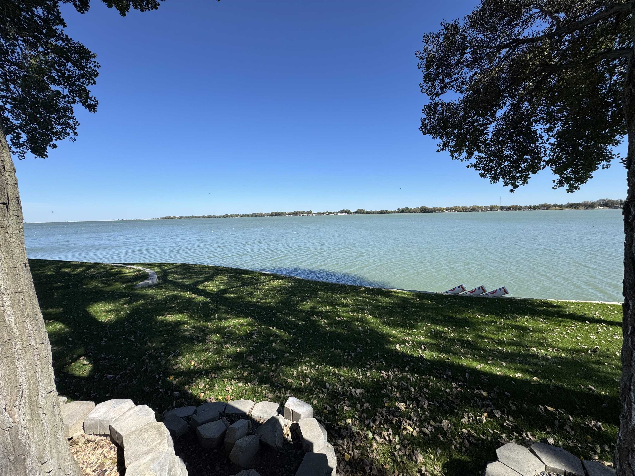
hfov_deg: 102.1
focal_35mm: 14
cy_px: 238
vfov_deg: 85.7
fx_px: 257
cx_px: 318
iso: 50
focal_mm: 2.22
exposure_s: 1/1880
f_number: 2.2
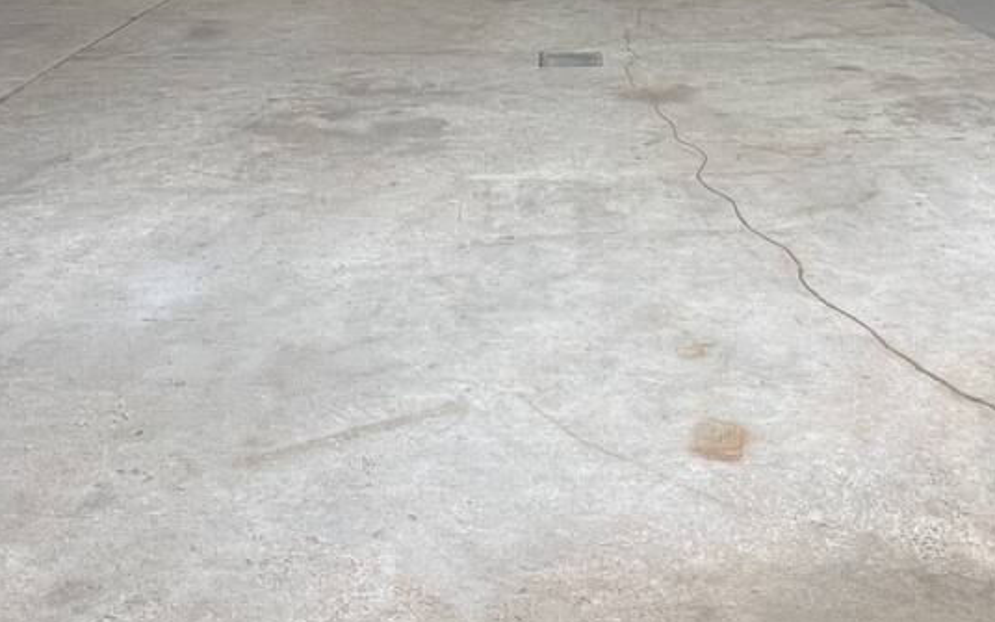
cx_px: 618
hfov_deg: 52.2
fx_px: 1003
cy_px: -266
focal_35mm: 37
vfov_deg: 26.7
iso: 64
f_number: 1.8
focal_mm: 1.57
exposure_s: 1/99
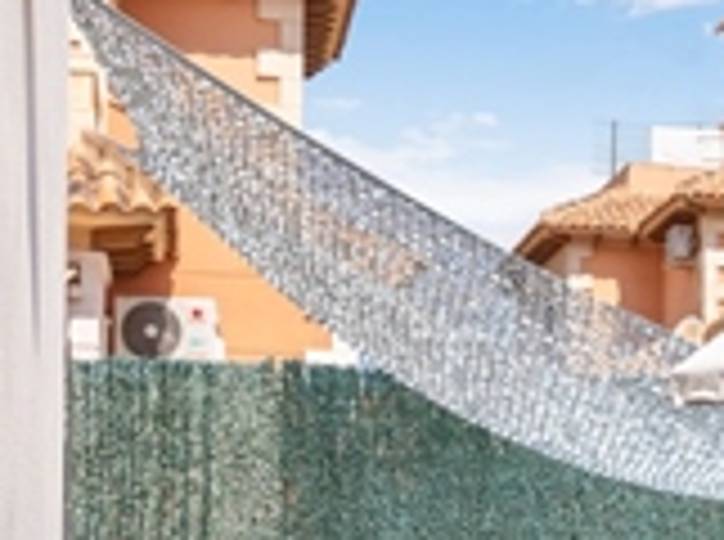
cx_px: 868
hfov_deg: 17.2
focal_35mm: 110
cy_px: 526
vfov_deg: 13.3
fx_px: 2287
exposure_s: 1/500
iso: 125
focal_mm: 23
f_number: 9
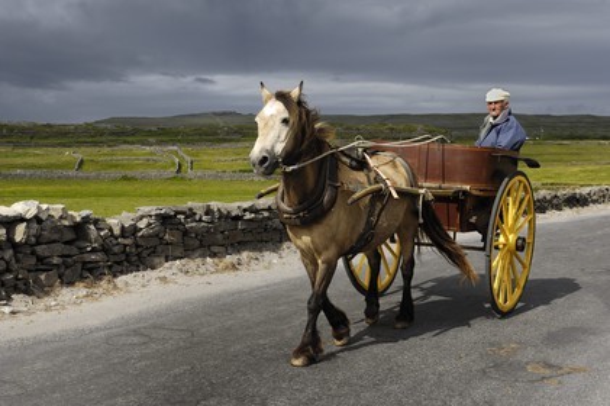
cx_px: 305
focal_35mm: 42
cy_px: 203
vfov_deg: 31.8
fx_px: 711
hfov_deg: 46.4
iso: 100
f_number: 9
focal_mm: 28
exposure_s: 1/250
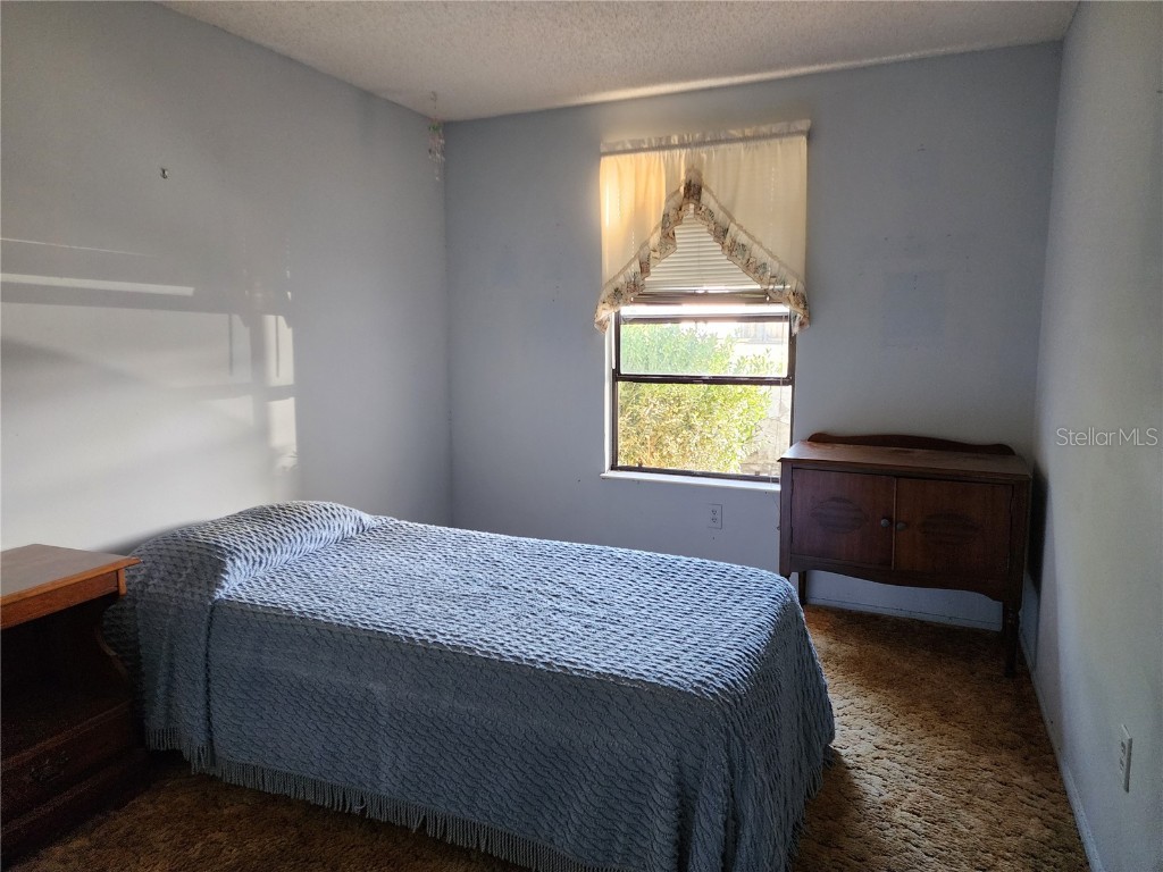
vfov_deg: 58.9
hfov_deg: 73.9
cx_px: 582
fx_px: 773
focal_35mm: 23
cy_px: 436
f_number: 1.8
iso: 640
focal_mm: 6.4
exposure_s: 1/120
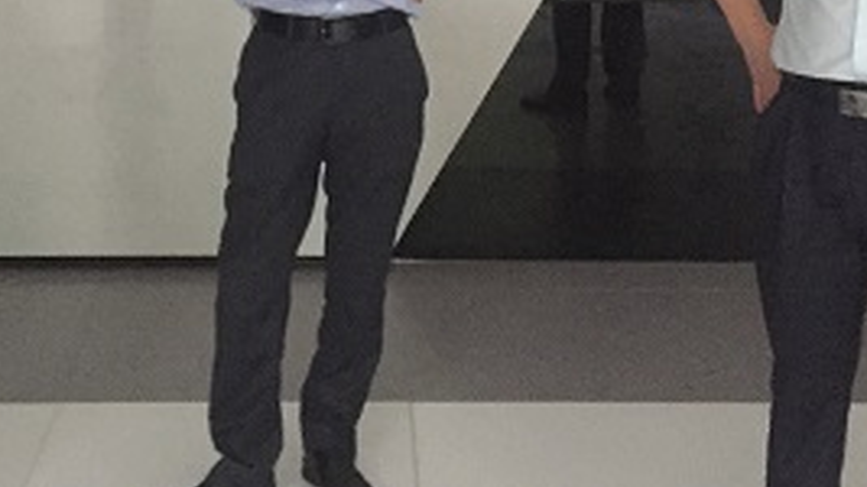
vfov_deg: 15.0
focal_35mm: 77
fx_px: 1770
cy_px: -128
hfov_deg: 27.4
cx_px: 328
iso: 640
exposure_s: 1/17
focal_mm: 4.15
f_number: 2.2
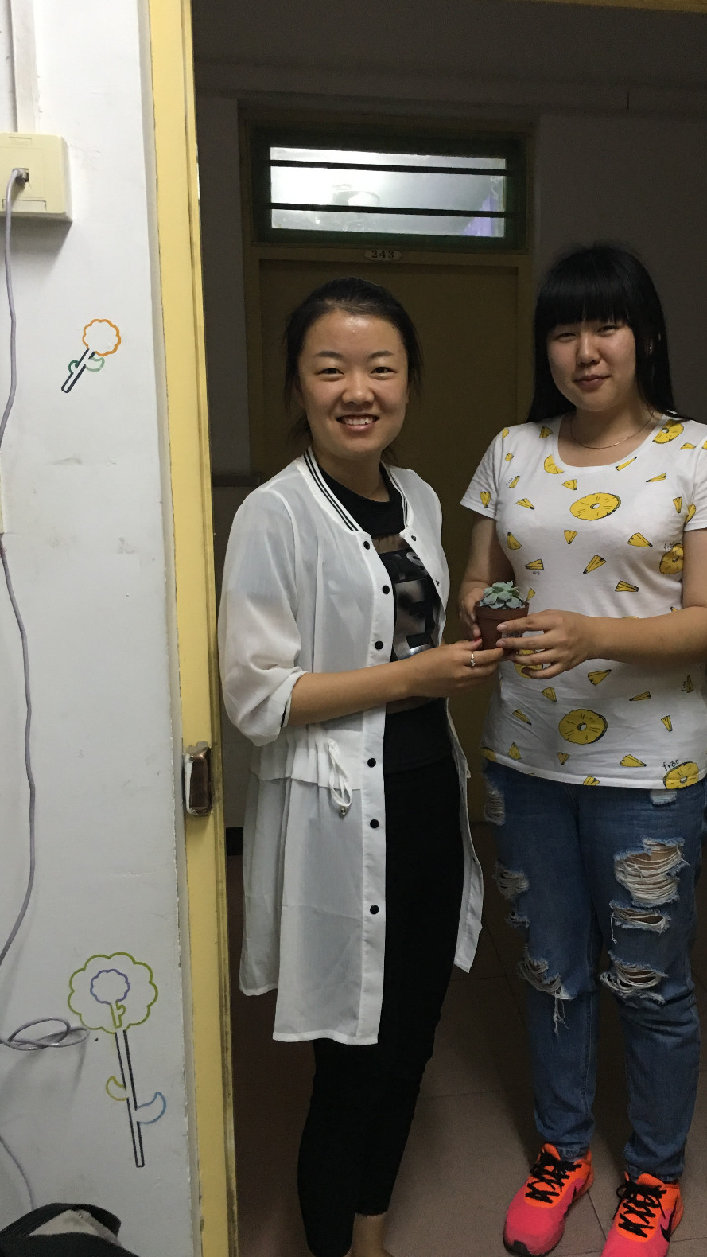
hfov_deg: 36.3
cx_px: 474
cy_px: 624
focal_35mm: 32
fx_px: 1066
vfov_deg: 61.0
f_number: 2.2
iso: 80
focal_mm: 4.15
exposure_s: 1/17
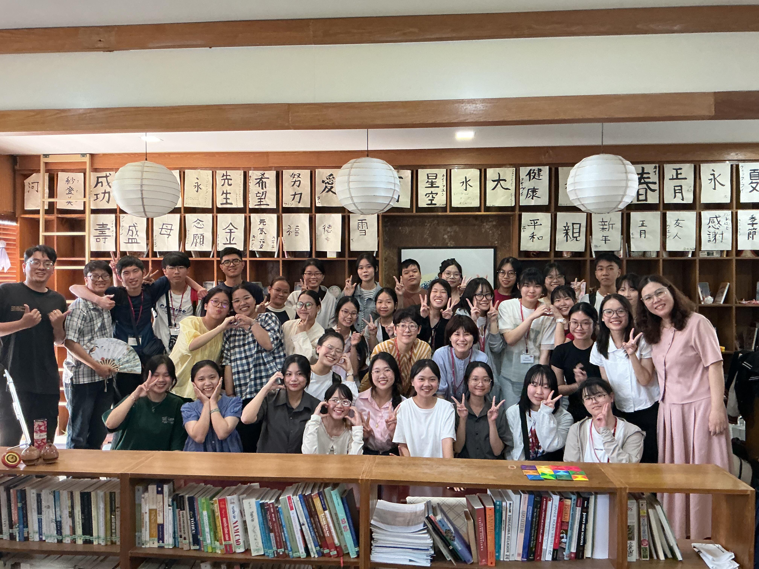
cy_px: 284
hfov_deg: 61.7
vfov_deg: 48.2
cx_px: 380
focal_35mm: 29
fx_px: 636
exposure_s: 1/60
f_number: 1.8
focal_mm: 3
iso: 250
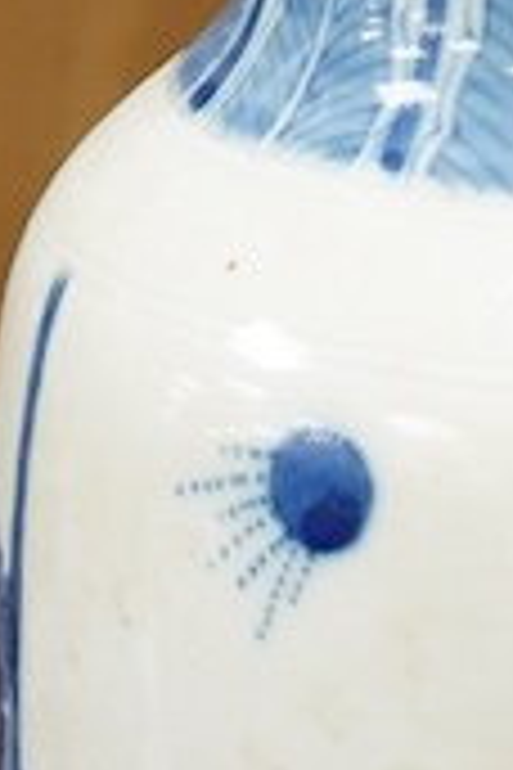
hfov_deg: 4.6
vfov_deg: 6.8
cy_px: 1299
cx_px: 688
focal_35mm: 296
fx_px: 6327
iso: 2500
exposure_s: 1/160
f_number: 9
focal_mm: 30
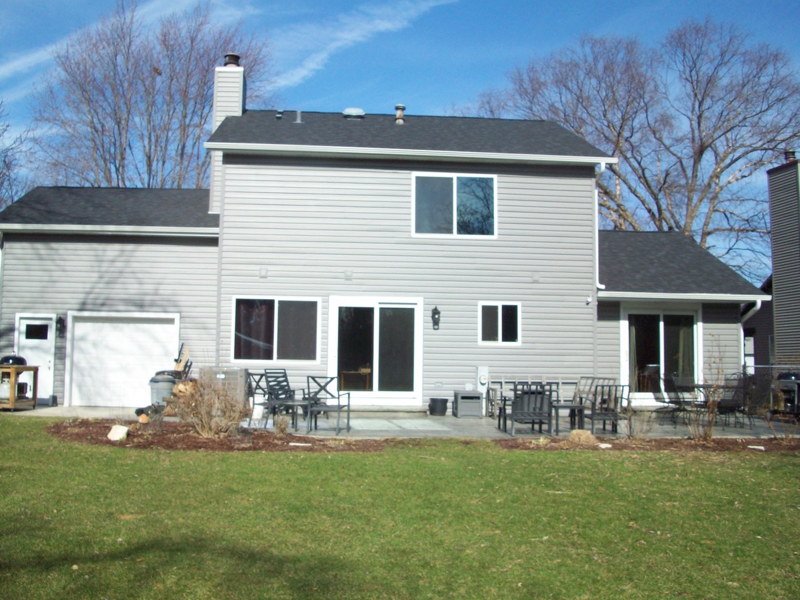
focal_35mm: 34
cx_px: 400
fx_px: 786
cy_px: 300
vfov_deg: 41.8
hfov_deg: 54.0
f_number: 5.5
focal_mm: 5.7
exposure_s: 1/402
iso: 80
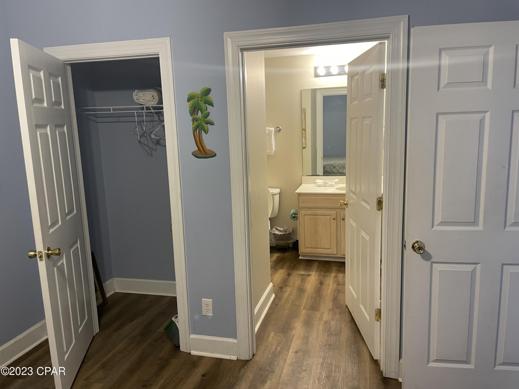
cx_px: 260
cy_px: 194
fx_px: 390
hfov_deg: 67.3
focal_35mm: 26
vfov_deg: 53.1
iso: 160
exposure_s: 1/60
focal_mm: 4.2
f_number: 1.6
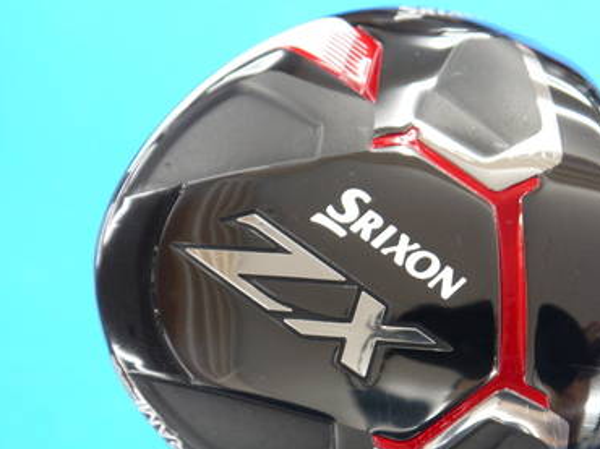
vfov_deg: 16.3
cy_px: 321
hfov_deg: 21.7
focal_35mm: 90
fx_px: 1559
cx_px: 399
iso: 800
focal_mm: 26
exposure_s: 1/60
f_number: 4.7
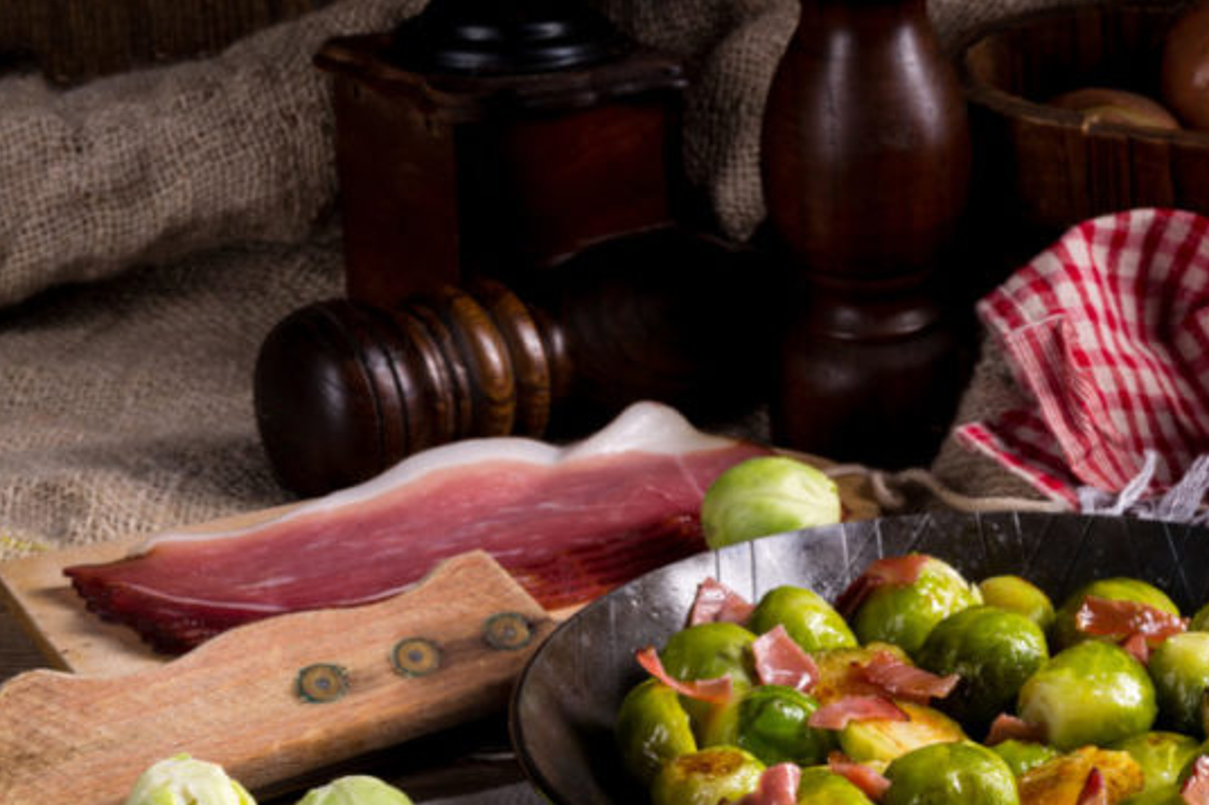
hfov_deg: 23.5
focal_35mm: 86
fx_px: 2887
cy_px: 542
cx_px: 859
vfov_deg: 15.8
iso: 100
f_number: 22
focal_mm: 60
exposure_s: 1/160
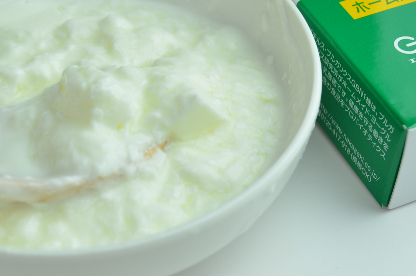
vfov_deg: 16.5
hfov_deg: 24.8
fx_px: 946
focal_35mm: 82
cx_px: 184
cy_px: 76
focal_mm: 30
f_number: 8
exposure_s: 1/60
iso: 140
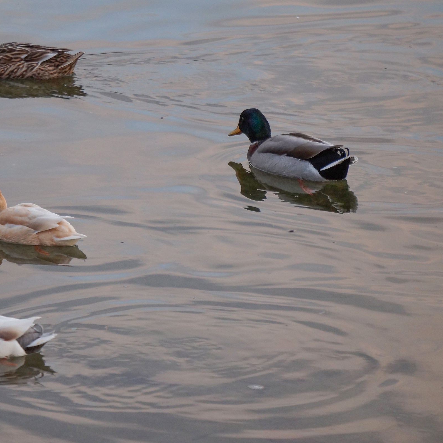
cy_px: 222
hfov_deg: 5.9
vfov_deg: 5.9
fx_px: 4309
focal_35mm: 298
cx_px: 119
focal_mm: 155
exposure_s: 1/250
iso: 640
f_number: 6.3
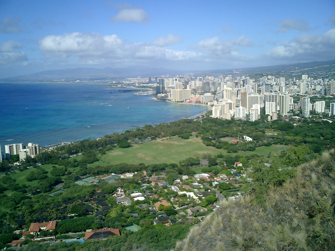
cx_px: 168
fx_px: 348
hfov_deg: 51.4
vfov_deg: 39.7
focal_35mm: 36
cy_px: 126
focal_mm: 7.5
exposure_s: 1/3200
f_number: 3.2
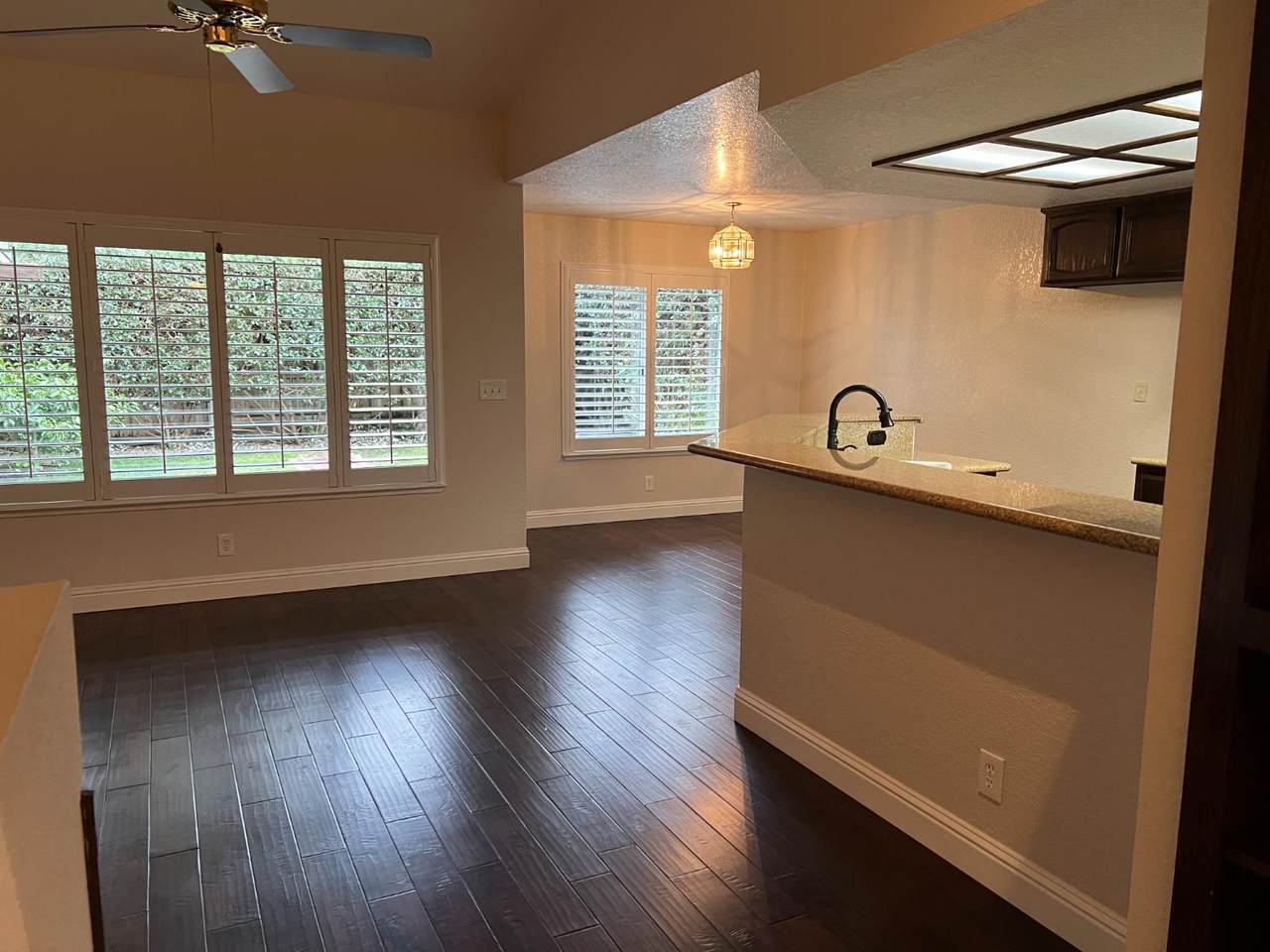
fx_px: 954
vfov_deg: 53.1
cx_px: 635
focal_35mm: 26
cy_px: 476
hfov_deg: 67.3
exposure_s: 1/60
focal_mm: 5.7
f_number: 1.5
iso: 200
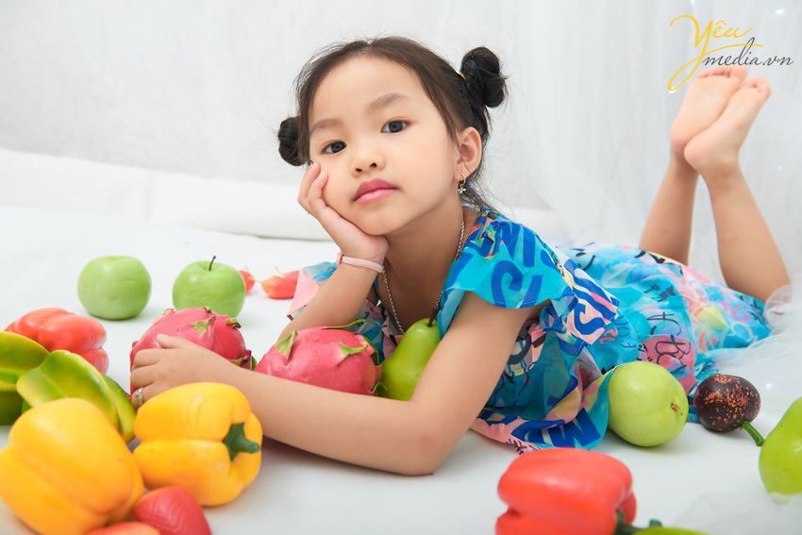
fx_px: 780
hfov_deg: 54.4
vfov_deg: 37.9
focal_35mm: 35
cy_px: 268
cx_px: 401
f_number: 4.8
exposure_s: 1/180
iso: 100
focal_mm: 35
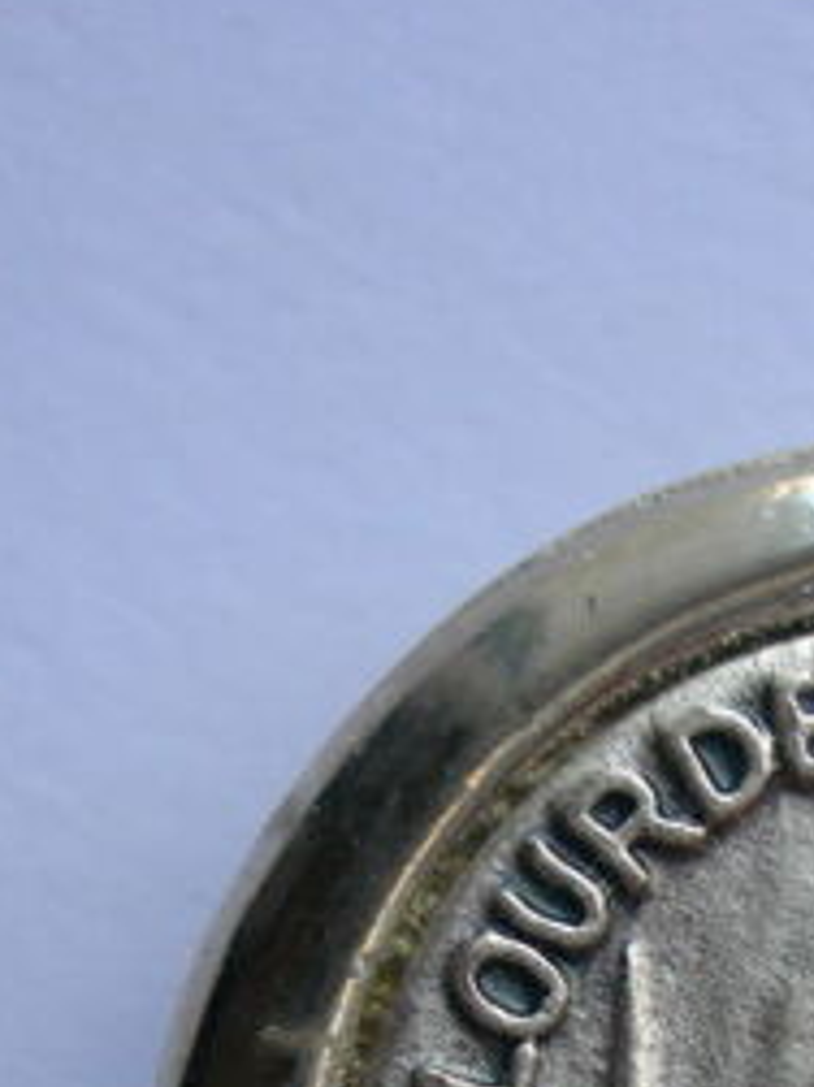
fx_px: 4079
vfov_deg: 14.9
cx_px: 844
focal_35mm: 130
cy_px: 1152
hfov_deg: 11.3
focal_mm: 10.6
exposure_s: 1/54.7
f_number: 3.2
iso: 50
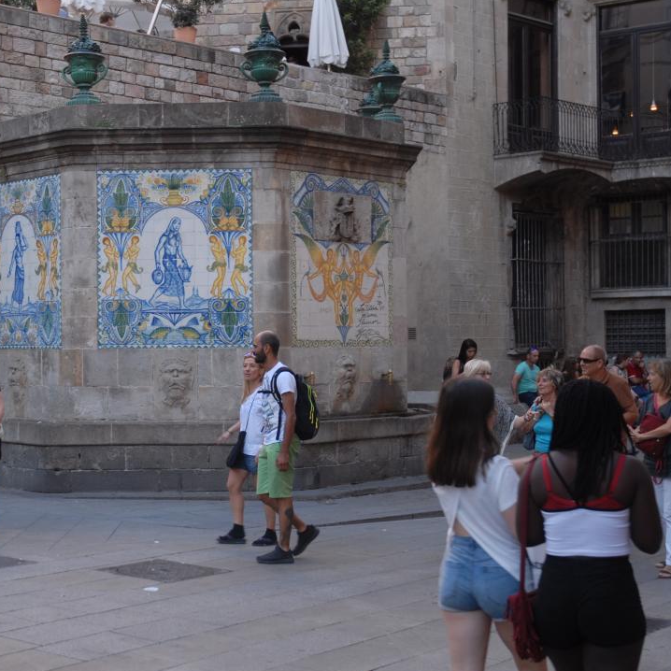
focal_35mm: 60
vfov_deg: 28.8
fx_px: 1308
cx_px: 167
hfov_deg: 28.3
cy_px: 336
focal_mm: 31
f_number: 4
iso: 160
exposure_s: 1/60
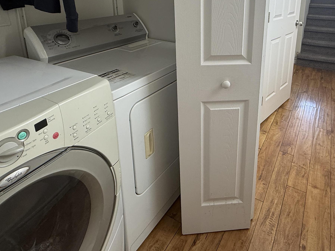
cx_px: 212
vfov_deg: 52.4
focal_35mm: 24
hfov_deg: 70.3
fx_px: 232
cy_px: 43
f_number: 2.2
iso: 125
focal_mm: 2.22
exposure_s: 1/99
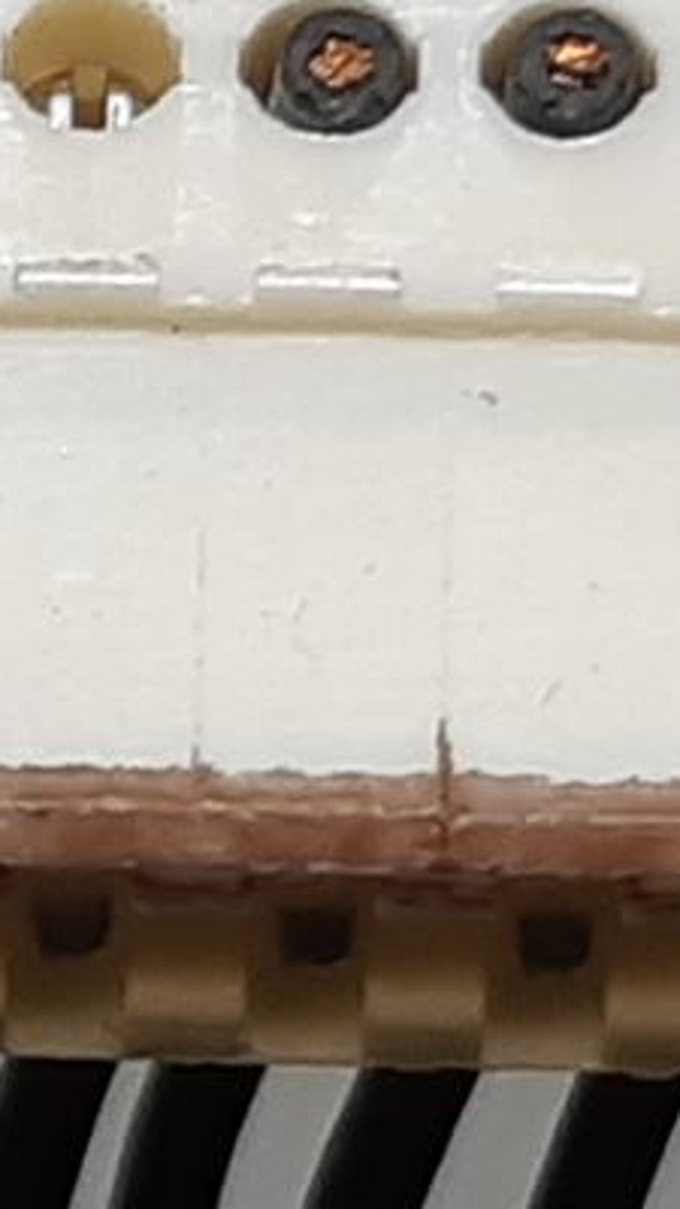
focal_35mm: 145
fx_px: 4648
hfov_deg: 8.3
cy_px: 677
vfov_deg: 14.8
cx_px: -6
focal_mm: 3.93
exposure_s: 1/100
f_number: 1.7
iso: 50
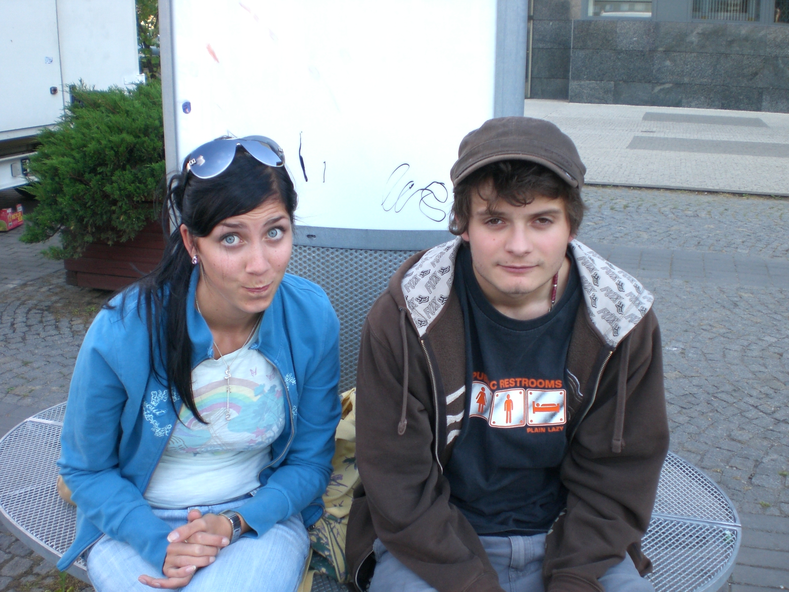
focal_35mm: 38
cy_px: 296
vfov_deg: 37.7
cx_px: 394
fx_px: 866
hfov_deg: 49.0
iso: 100
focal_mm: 6.3
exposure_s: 1/200
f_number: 3.1
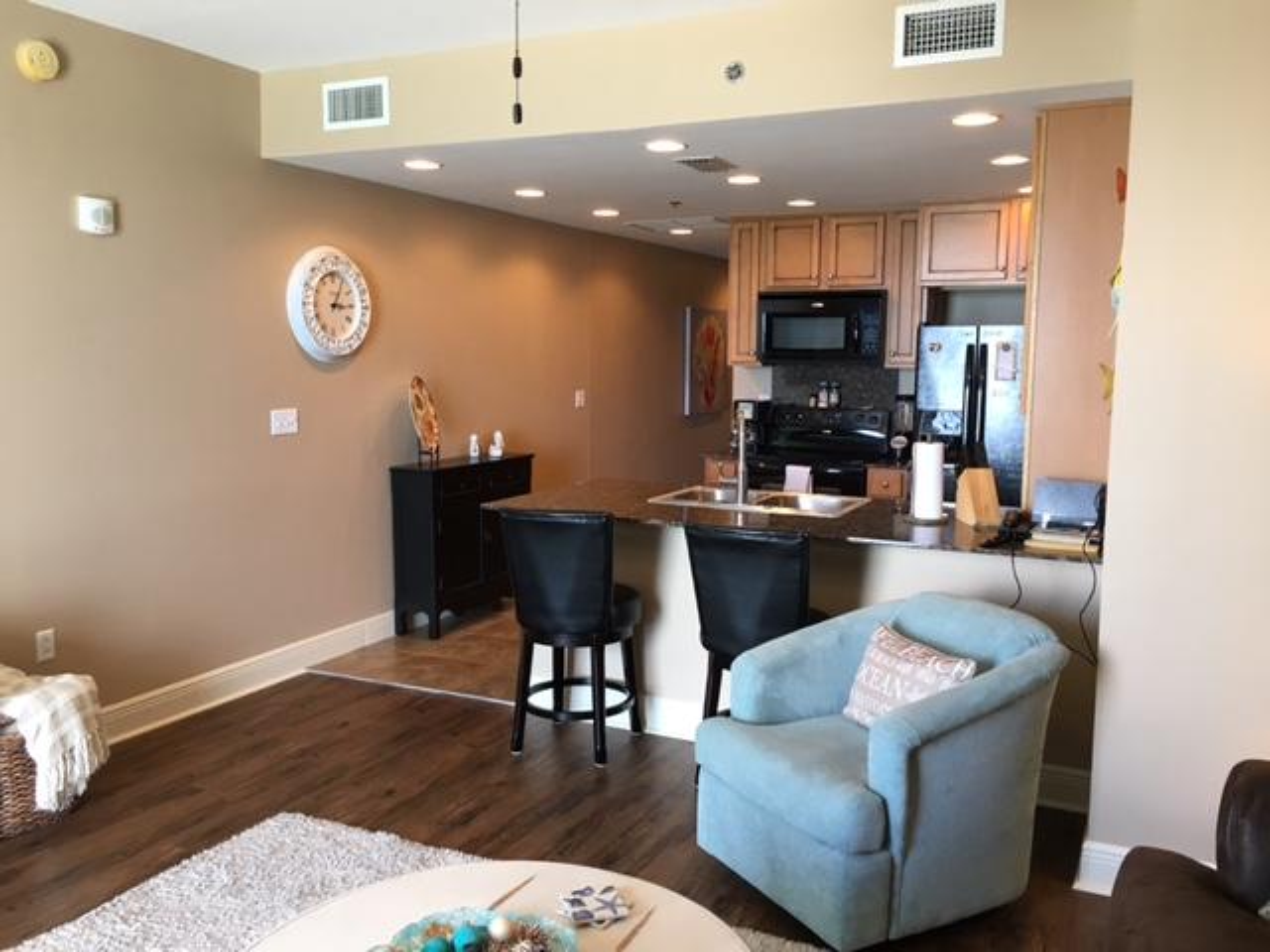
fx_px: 1064
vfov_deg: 48.2
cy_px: 476
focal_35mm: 29
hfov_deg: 61.7
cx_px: 635
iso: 40
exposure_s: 1/30
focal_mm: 4.15
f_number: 2.2
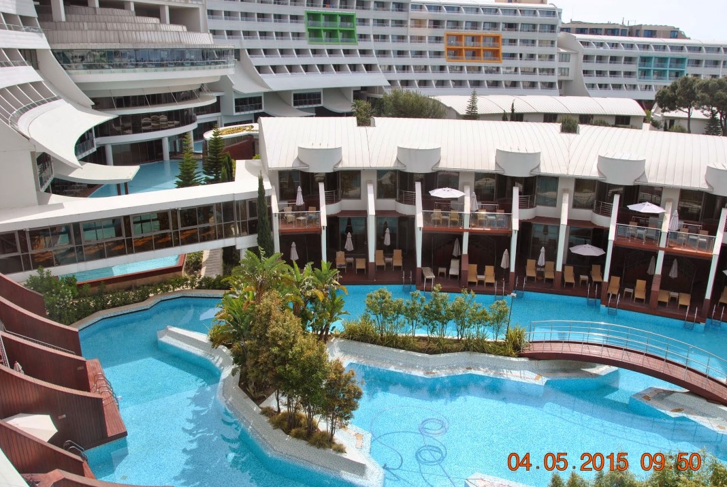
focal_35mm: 29
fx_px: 586
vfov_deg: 45.1
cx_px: 385
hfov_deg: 63.5
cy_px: 240
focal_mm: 18
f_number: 8
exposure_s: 1/250
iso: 100
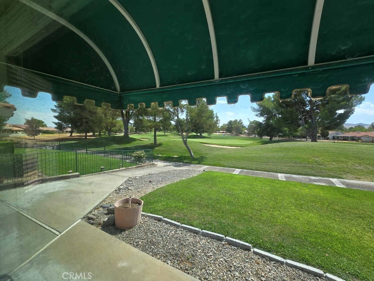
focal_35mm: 13
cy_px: 140
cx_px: 187
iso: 50
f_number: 2.2
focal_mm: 2.2
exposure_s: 1/963
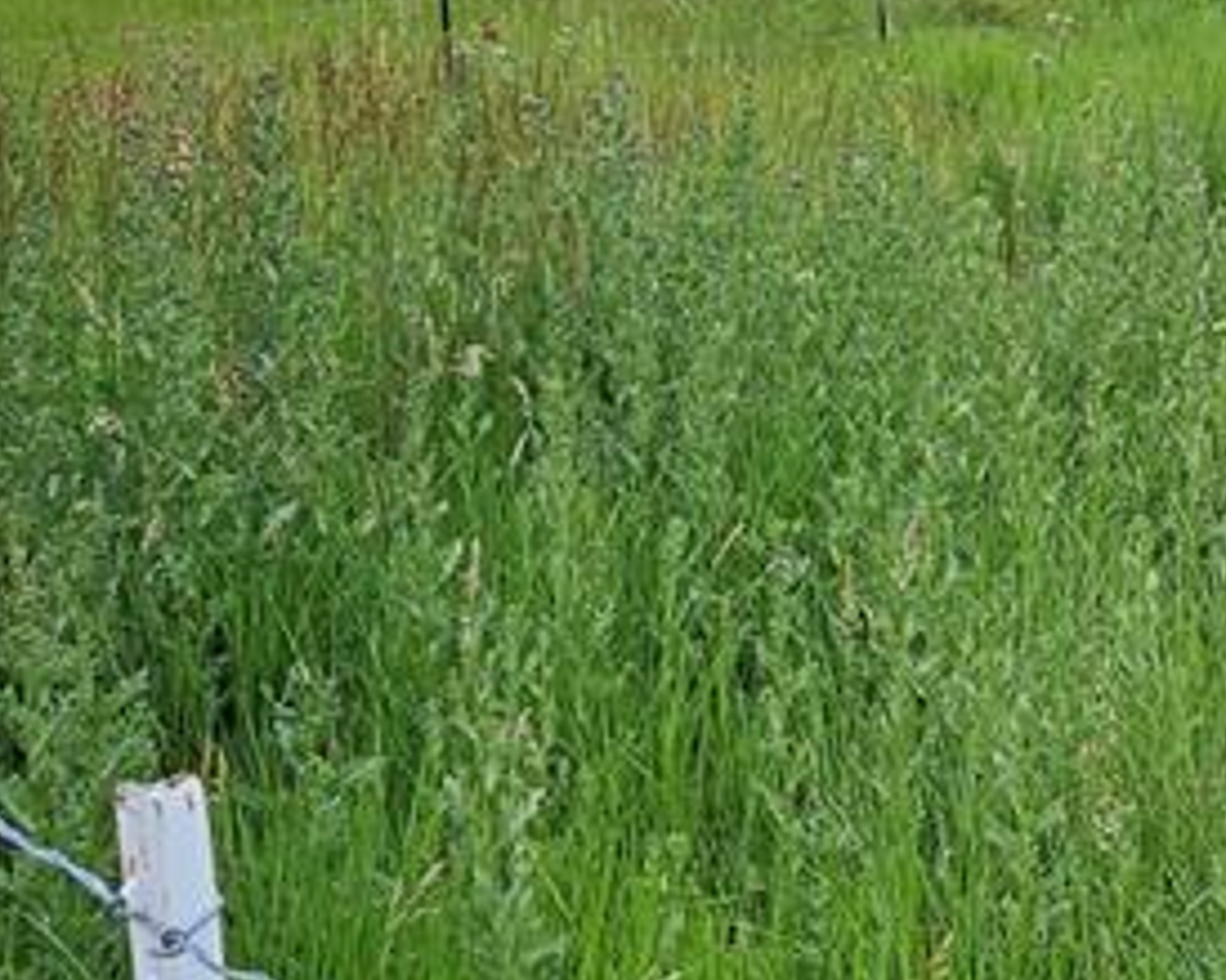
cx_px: 1266
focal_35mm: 84
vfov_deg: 18.2
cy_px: 378
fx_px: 3047
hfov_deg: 21.8
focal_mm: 5.4
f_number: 1.8
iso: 25
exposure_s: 1/914
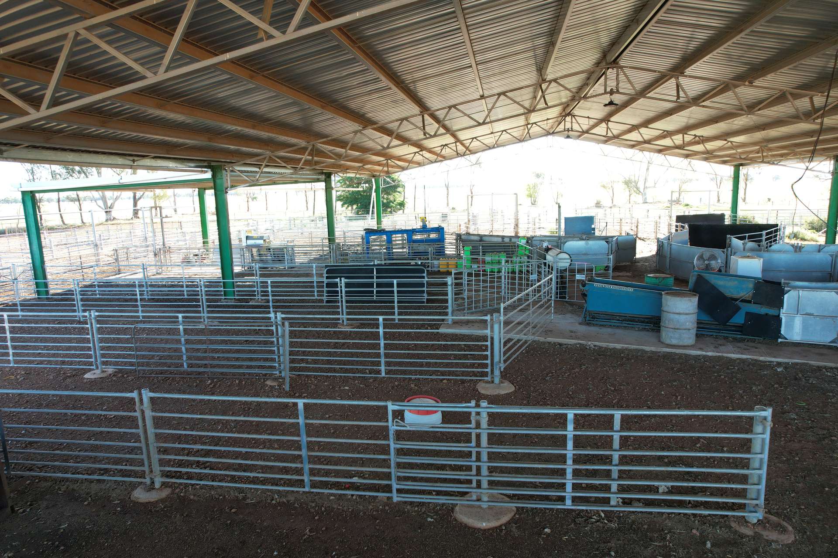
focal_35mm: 22
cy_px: 279
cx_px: 419
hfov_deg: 78.6
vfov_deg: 57.2
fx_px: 512
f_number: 2.8
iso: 100
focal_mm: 8.38
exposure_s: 1/160
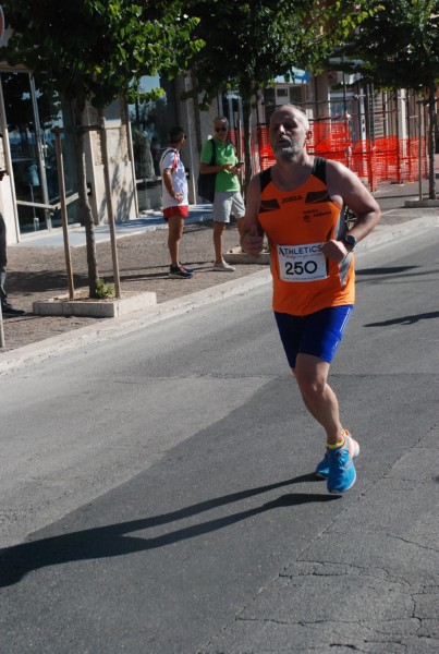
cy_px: 327
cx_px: 220
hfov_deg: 18.3
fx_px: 1365
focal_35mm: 75
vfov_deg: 26.9
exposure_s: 1/2000
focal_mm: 50
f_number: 8
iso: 1000
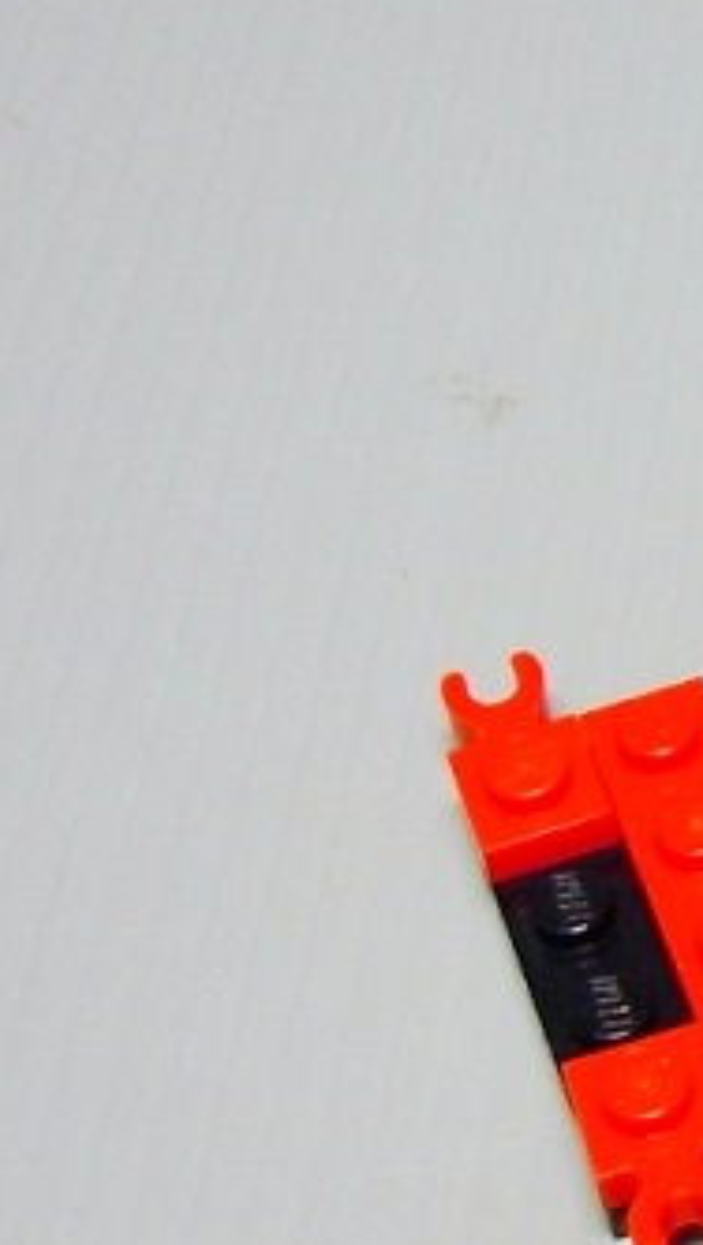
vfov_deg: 31.4
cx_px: 1178
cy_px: 669
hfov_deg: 15.9
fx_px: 2214
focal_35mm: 67
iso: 200
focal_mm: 5.4
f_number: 3.5
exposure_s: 1/40
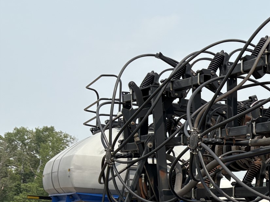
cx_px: 472
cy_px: 210
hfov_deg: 17.7
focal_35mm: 91
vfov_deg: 15.9
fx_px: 710
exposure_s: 1/2985
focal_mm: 5.96
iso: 50
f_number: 1.6
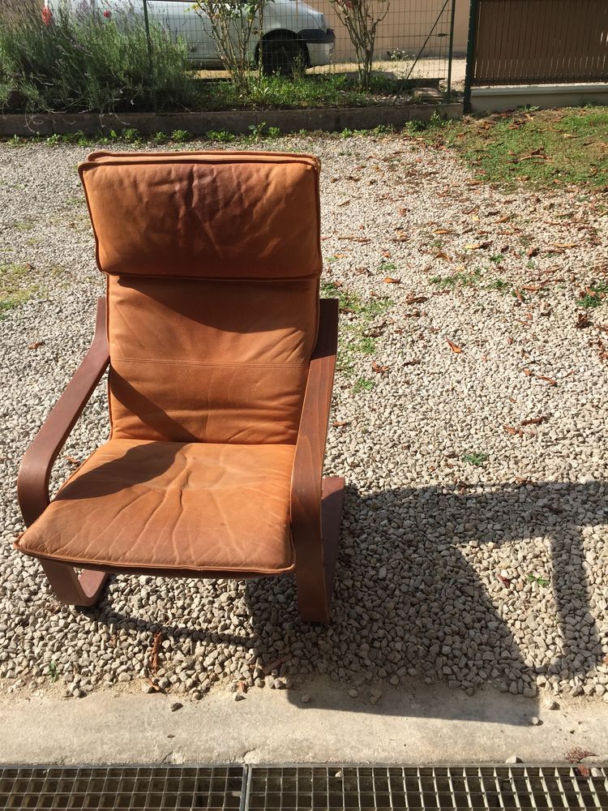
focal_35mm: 29
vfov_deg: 61.7
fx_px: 679
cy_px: 406
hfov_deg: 48.2
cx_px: 304
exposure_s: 1/1464
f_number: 2.2
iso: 32
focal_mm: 4.15
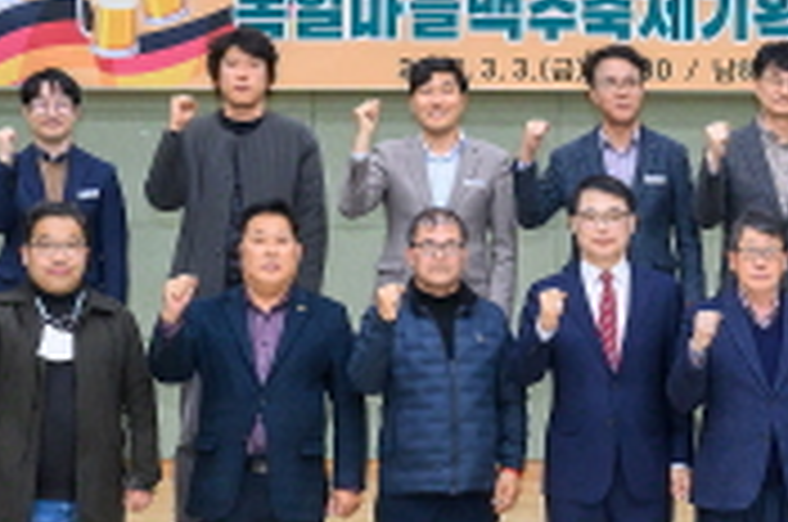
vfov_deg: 13.2
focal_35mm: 103
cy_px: 151
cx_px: 549
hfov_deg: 19.8
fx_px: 2250
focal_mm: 36
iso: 1600
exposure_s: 1/125
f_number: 6.3
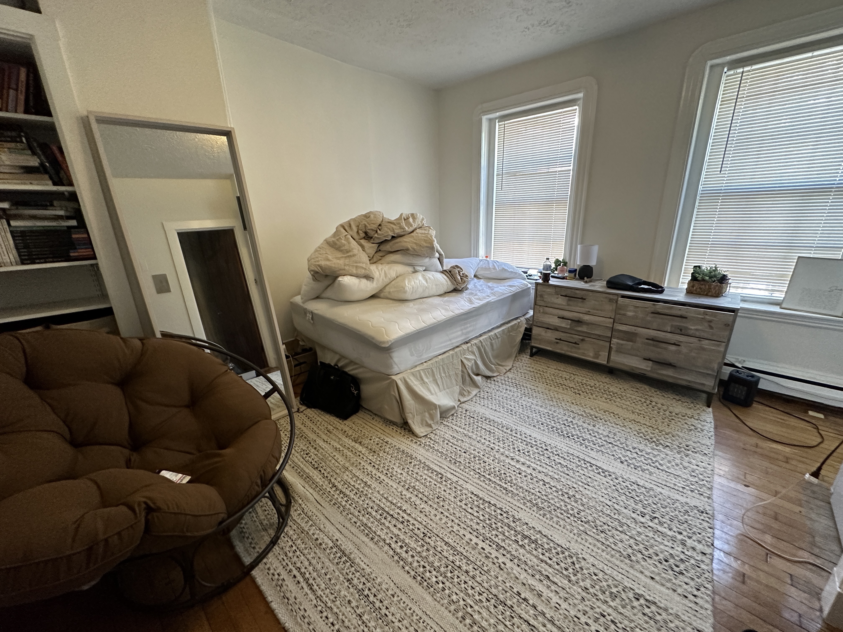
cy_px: 316
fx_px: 341
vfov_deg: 85.7
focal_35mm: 14
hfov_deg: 102.1
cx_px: 422
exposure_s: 1/60
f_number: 2.2
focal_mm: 2.22
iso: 500
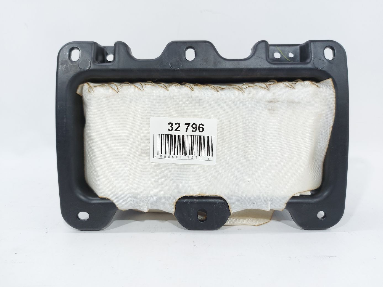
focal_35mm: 24
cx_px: 192
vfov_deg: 56.8
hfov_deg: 71.6
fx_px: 266
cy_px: 144
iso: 64
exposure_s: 1/50
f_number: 1.8
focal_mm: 5.23
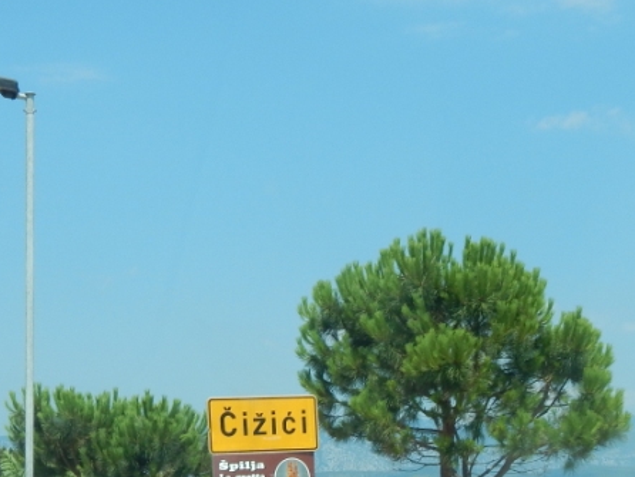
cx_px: 241
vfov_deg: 18.4
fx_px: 1432
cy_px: 483
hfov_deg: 24.9
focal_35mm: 78
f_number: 3.3
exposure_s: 1/1500
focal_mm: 6.1
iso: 125
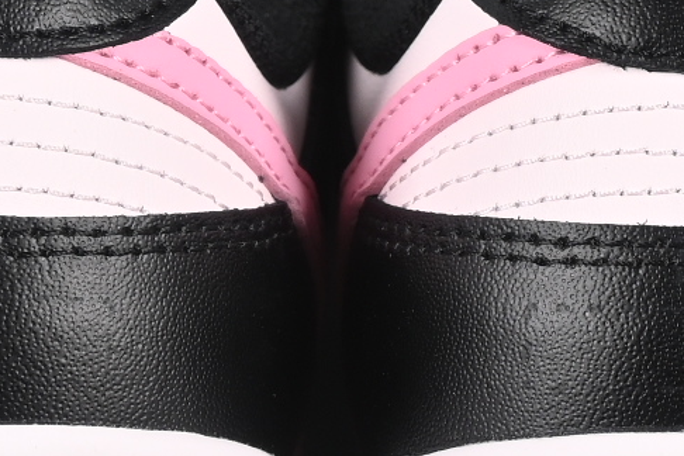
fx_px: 8169
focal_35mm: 430
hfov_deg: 4.8
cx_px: 365
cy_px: -89
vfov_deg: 3.2
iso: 160
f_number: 6.3
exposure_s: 1/60
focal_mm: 50
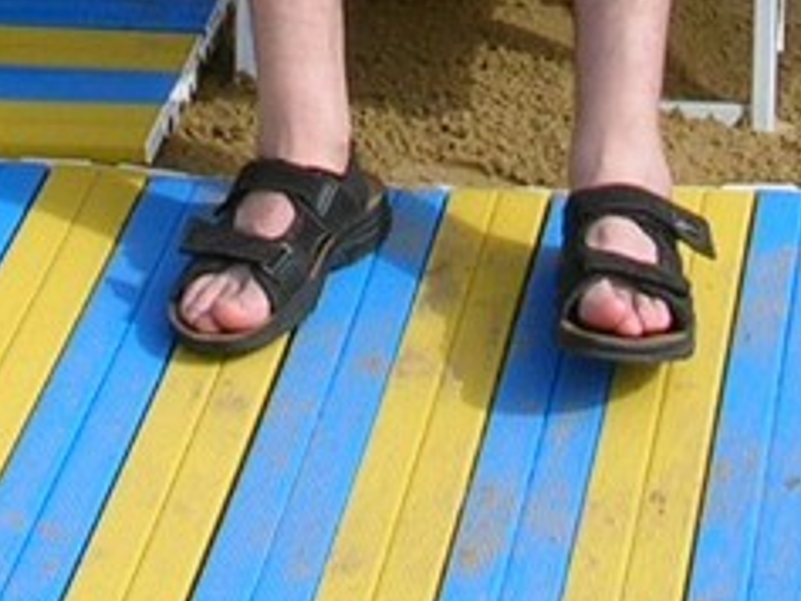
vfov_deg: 8.6
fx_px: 3797
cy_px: -625
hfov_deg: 12.0
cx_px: 318
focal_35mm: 164
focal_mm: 5.8
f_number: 5.6
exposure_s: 1/346
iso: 50
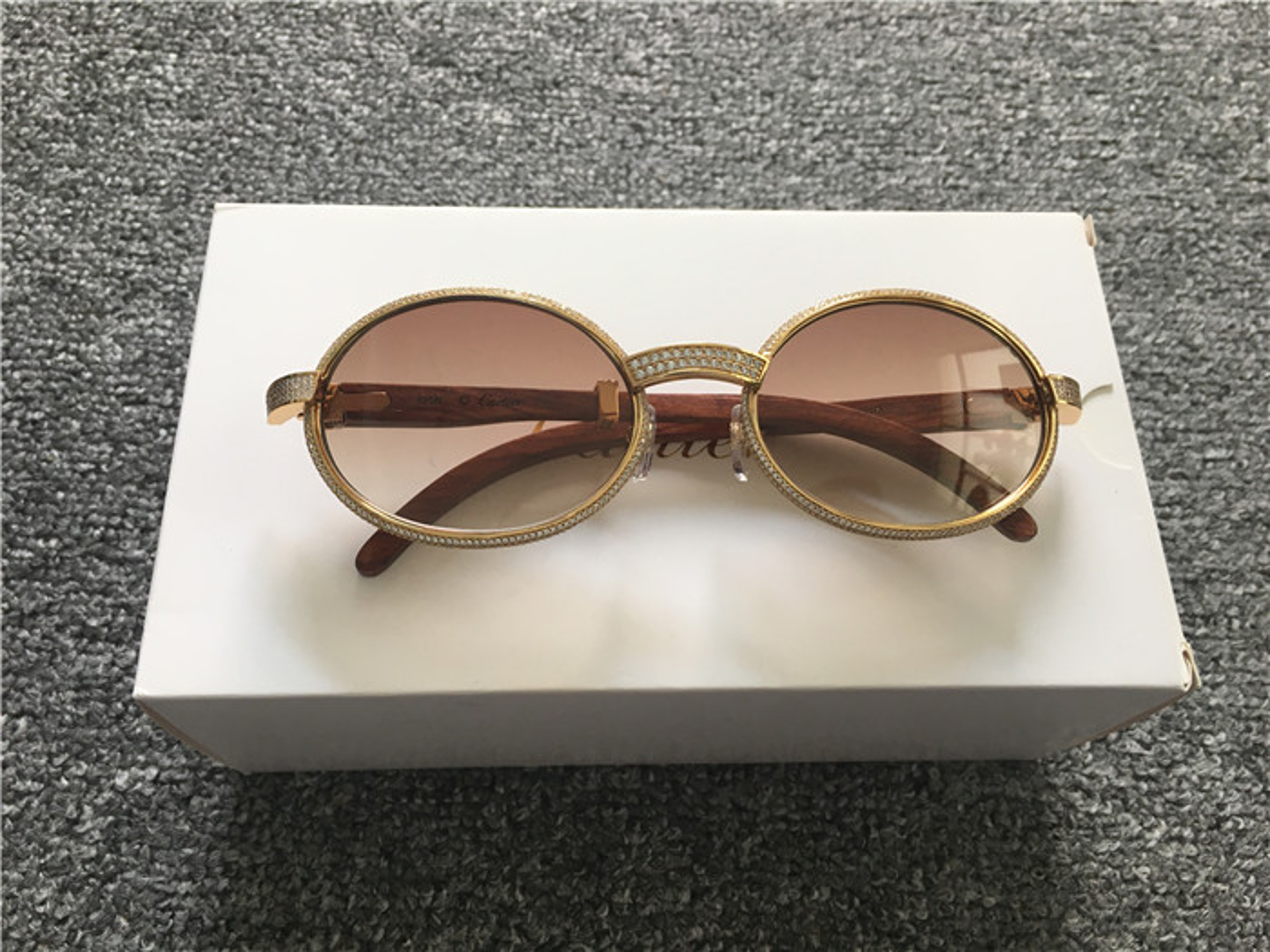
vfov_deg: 48.2
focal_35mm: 29
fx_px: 1064
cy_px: 476
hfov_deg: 61.7
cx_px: 635
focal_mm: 4.15
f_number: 2.2
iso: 32
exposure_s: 1/33
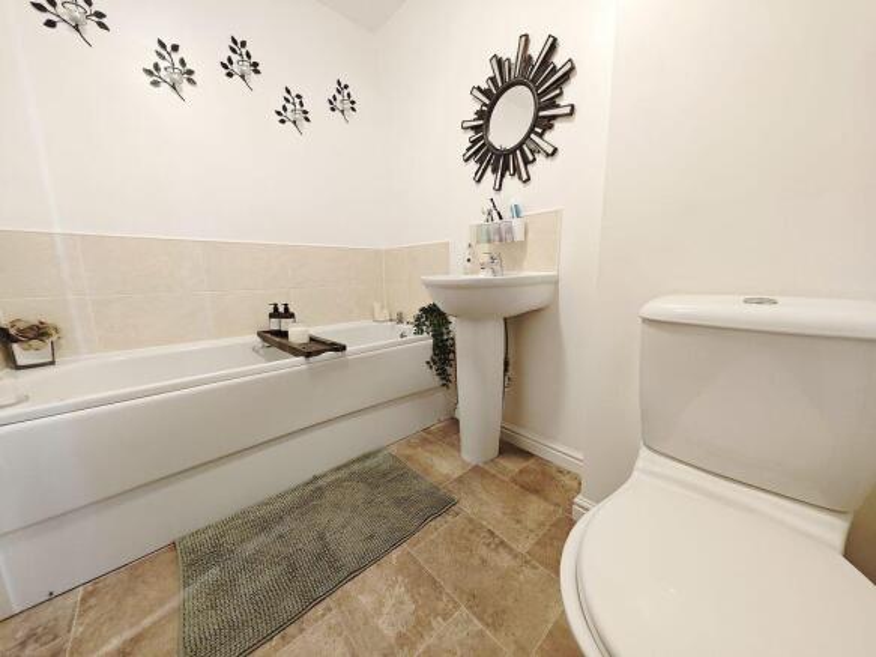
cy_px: 328
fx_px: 304
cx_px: 438
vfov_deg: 94.5
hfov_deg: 110.5
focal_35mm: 12
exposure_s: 1/25
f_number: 1.8
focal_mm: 2.03
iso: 640
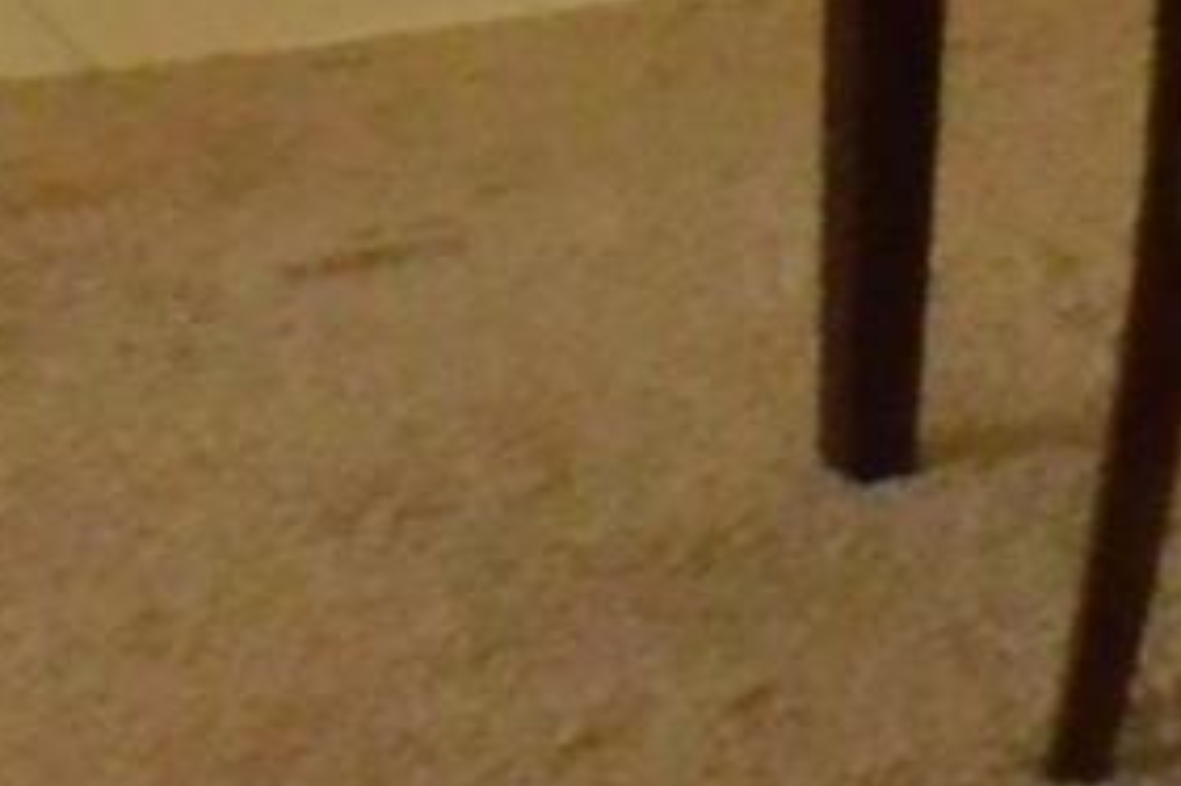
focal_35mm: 188
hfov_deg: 10.9
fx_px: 6164
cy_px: -799
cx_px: 1114
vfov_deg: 7.0
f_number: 3.8
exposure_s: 1/20
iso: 3200
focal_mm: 12.5
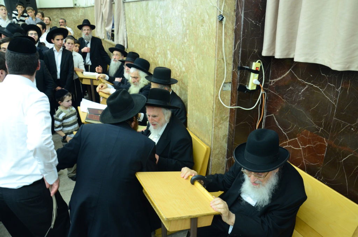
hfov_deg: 67.5
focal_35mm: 27
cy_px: 118
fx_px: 268
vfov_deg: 47.7
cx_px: 179
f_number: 5.6
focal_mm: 18
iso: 1250
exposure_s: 1/100
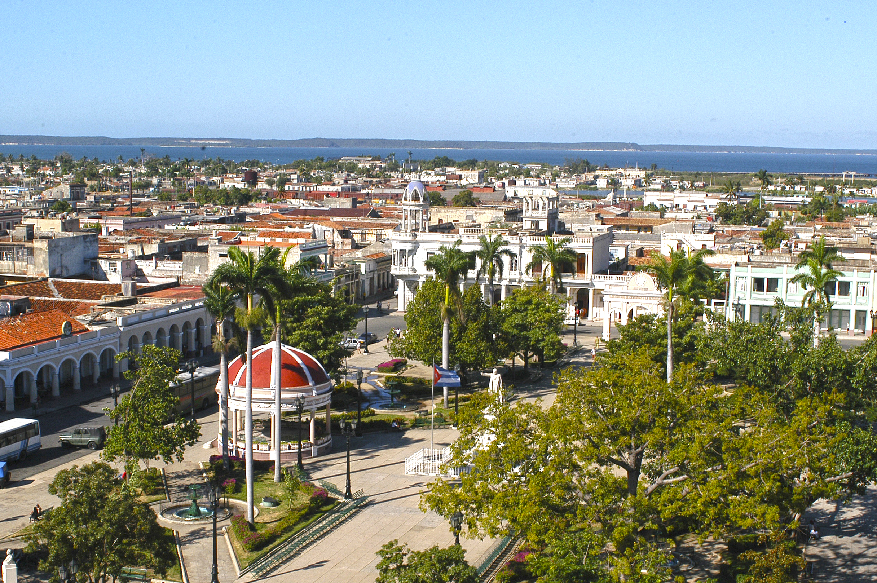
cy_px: 348
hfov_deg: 38.9
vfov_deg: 26.4
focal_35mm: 51
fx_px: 1241
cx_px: 440
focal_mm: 28
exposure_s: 1/160
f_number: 16
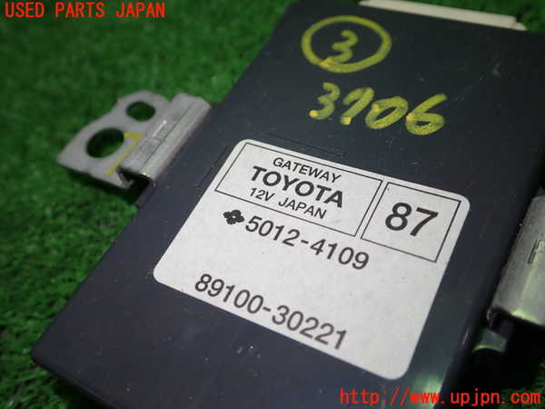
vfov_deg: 39.7
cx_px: 272
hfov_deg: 51.4
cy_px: 204
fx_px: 567
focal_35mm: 36
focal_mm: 6.37
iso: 160
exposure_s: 1/80
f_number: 2.5
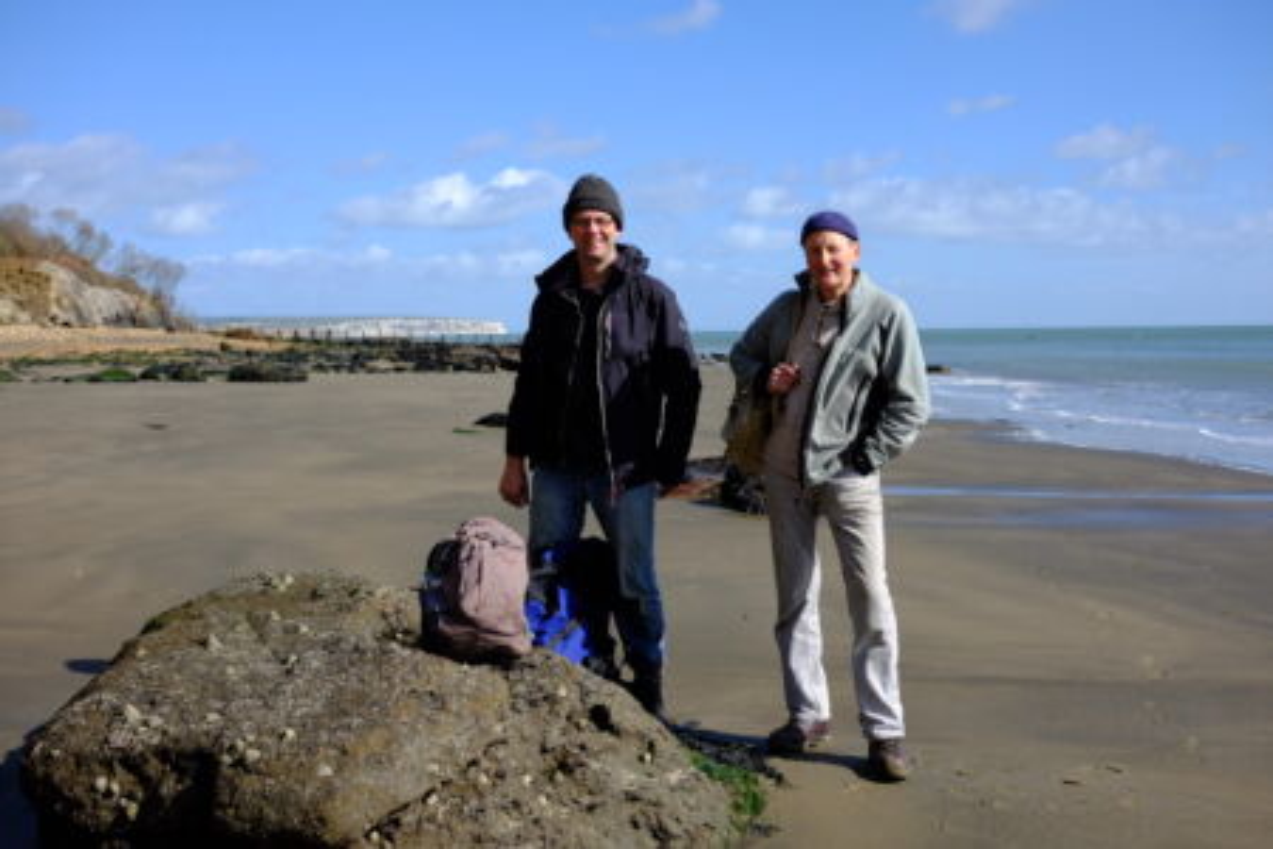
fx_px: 1450
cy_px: 424
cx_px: 636
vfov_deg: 32.6
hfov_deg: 47.4
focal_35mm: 41
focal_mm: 27
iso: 200
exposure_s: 1/1100
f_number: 5
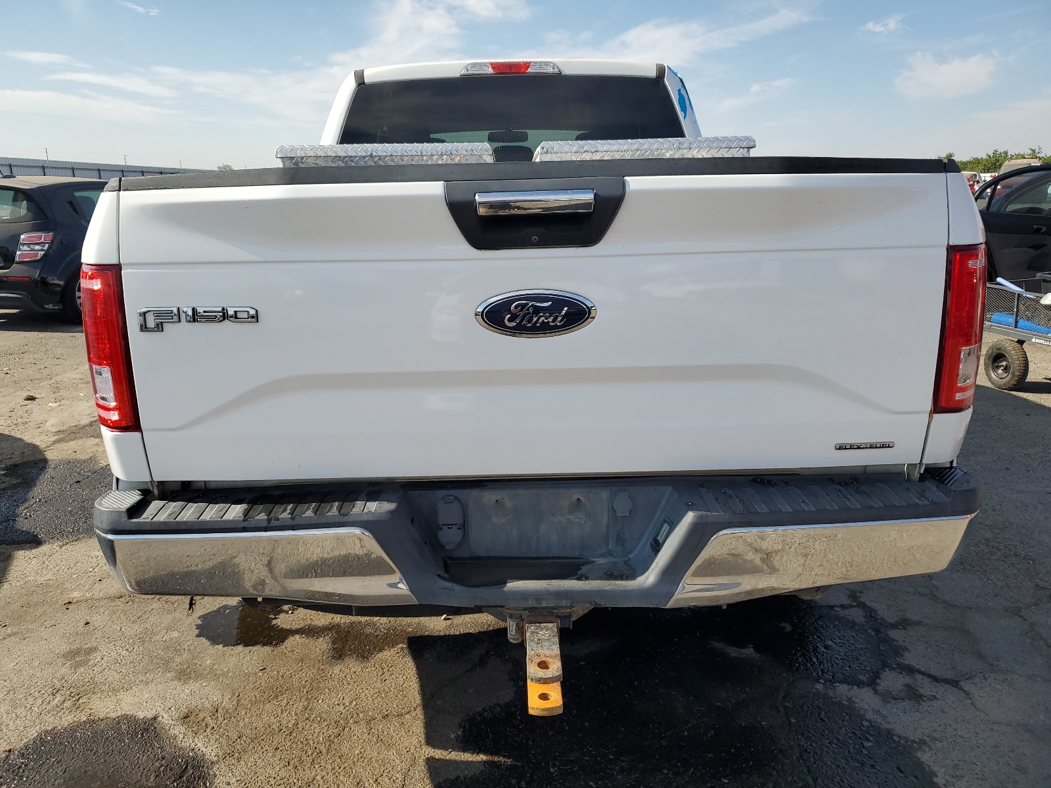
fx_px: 789
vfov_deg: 53.1
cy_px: 394
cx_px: 526
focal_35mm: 26
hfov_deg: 67.3
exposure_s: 1/3333
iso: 50
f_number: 1.5
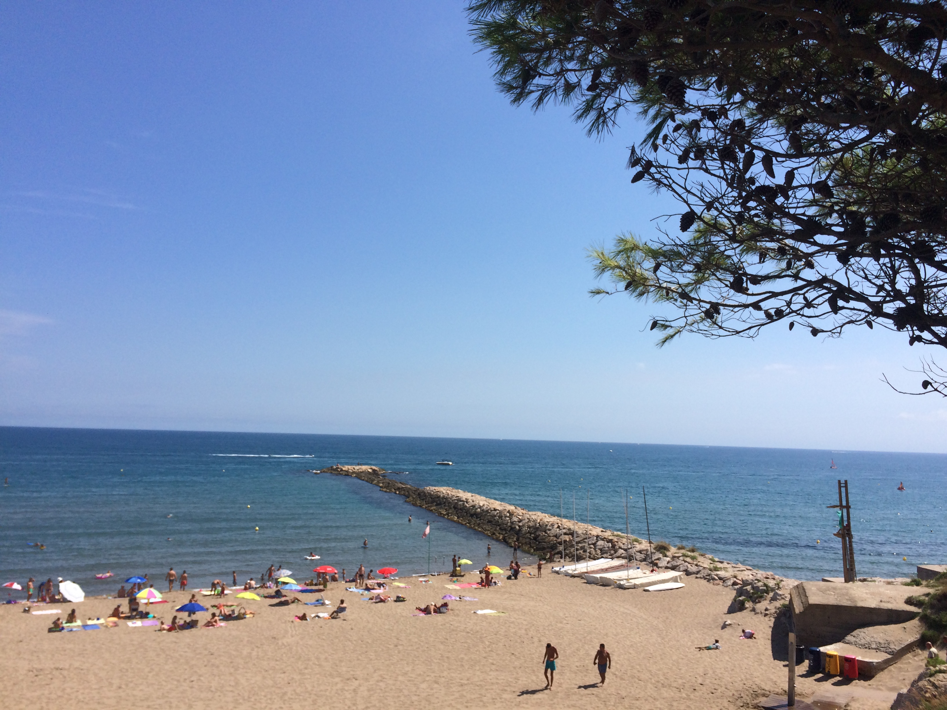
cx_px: 474
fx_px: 793
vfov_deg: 48.2
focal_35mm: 29
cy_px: 355
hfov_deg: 61.7
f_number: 2.2
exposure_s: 1/3425
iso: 32
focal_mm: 4.15
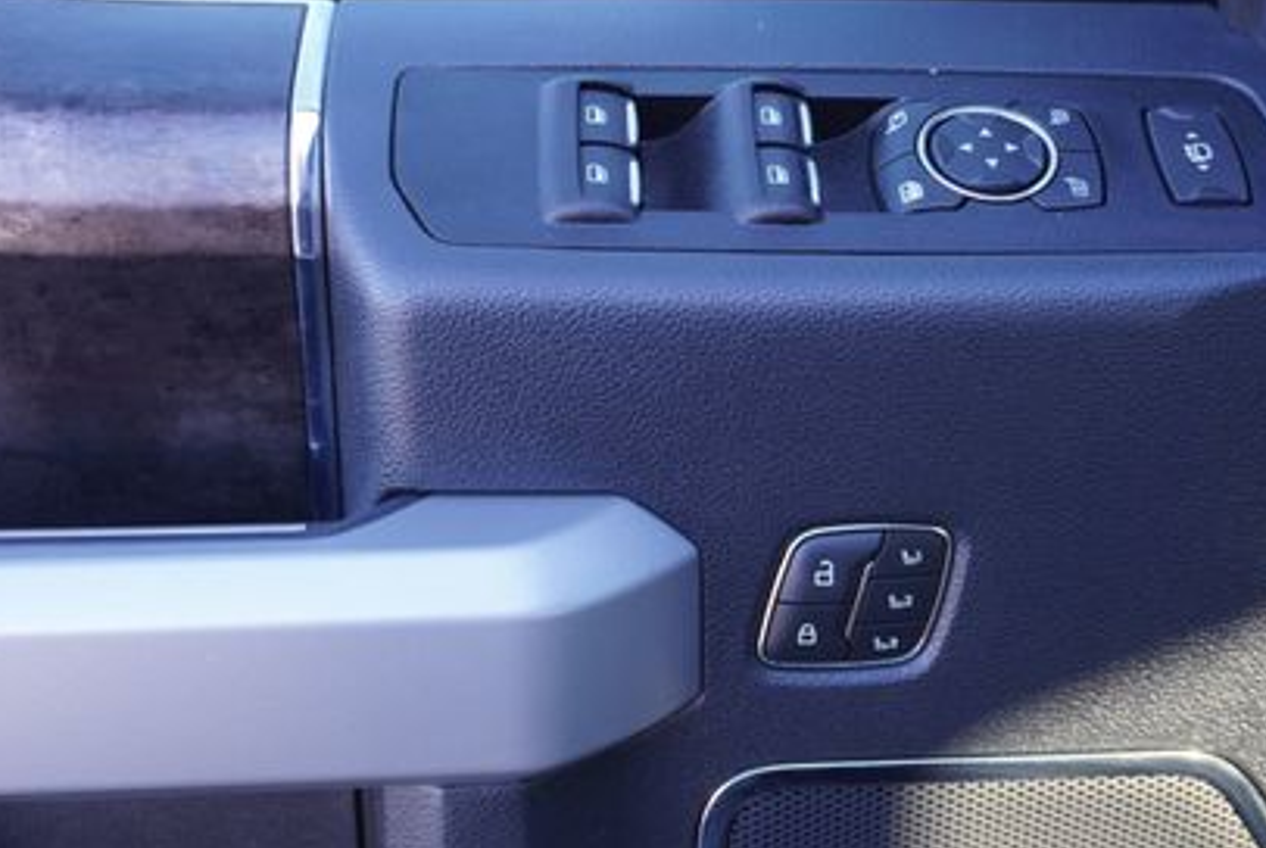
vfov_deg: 26.1
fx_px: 1831
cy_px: 430
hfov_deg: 38.0
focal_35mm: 52
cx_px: 730
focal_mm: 22
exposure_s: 1/60
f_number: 4
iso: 250
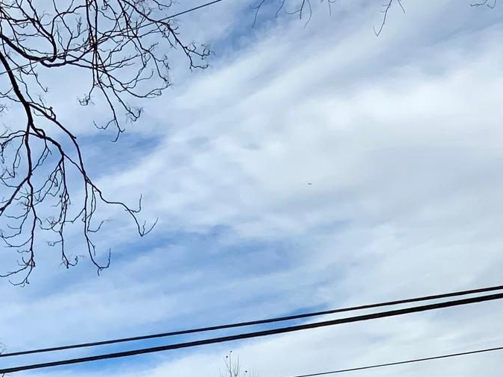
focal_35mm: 88
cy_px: 570
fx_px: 1278
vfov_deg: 15.4
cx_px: 204
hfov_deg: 22.2
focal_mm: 3
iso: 16
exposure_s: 1/1730
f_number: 1.8
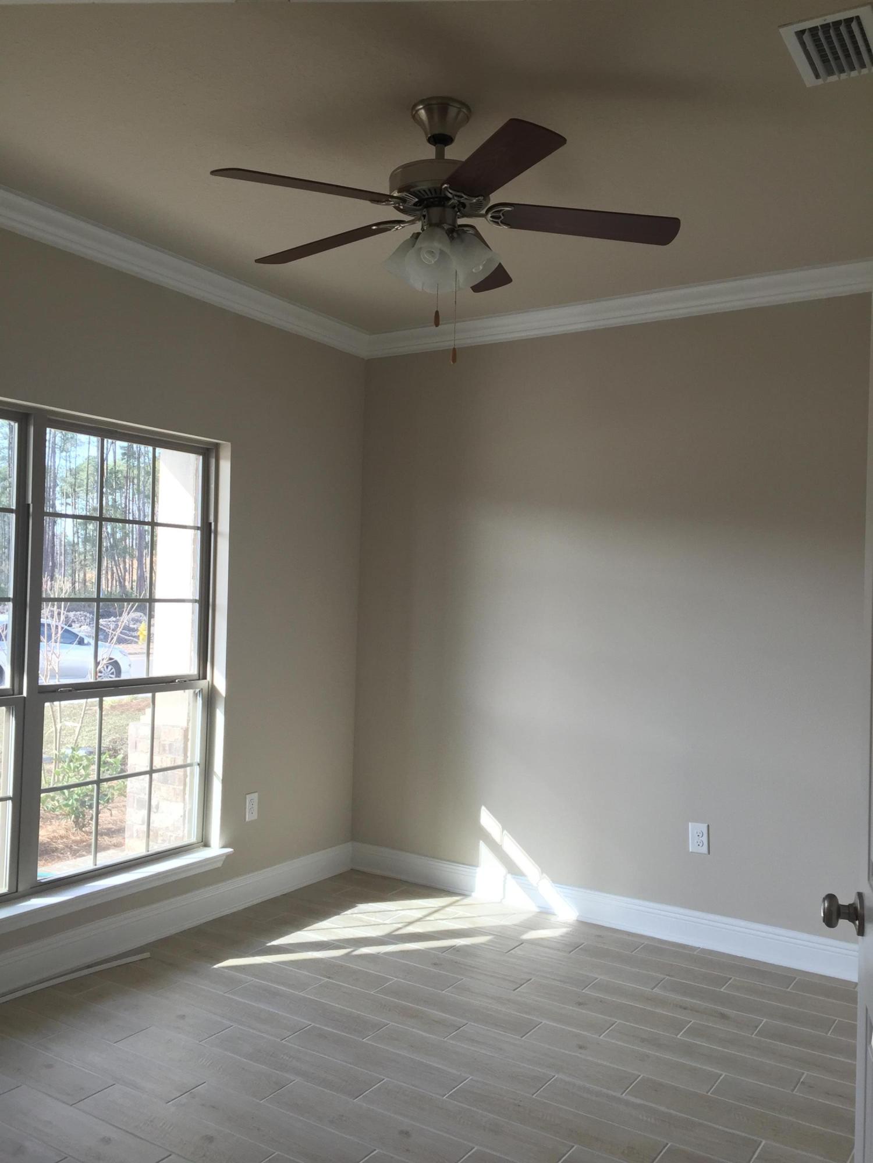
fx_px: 975
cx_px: 436
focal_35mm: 29
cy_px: 582
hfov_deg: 48.2
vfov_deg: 61.7
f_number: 2.2
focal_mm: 4.15
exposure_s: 1/120
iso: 40
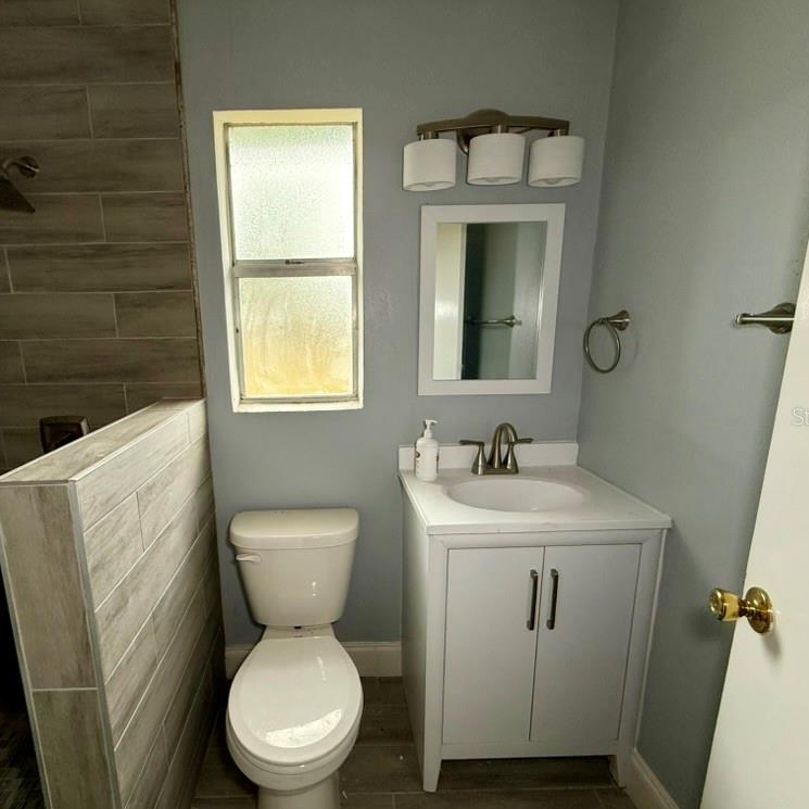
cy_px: 416
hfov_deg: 83.3
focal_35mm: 17
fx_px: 449
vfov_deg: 83.9
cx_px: 339
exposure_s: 1/99
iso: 200
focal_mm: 2.22
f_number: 2.2
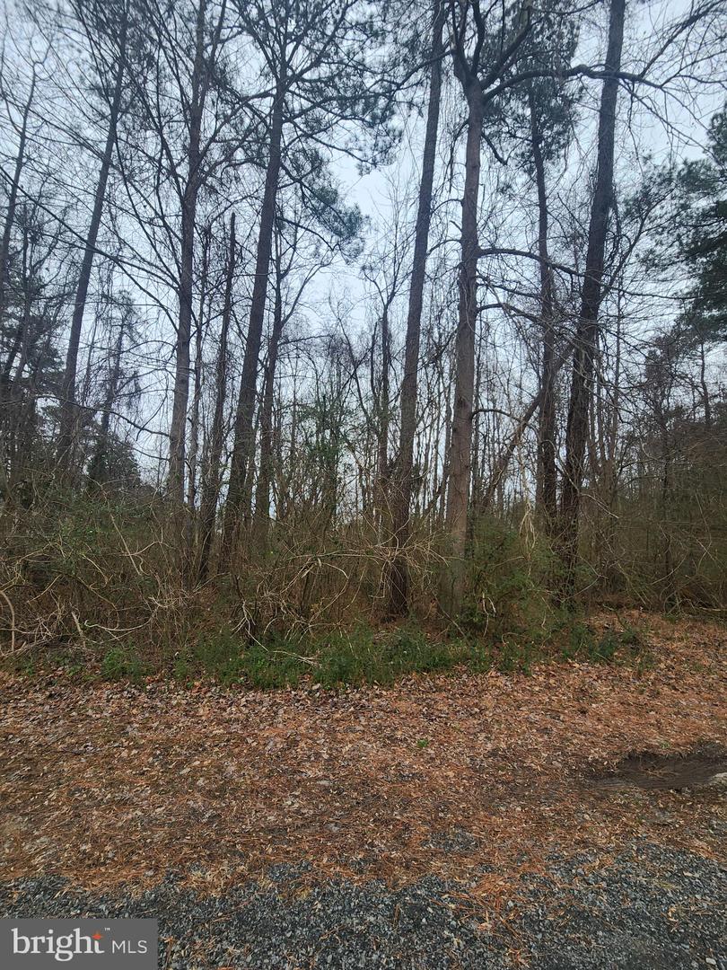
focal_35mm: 13
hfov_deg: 89.9
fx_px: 364
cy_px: 485
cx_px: 364
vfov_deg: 106.2
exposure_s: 1/153
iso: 50
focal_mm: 2.2
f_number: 2.2
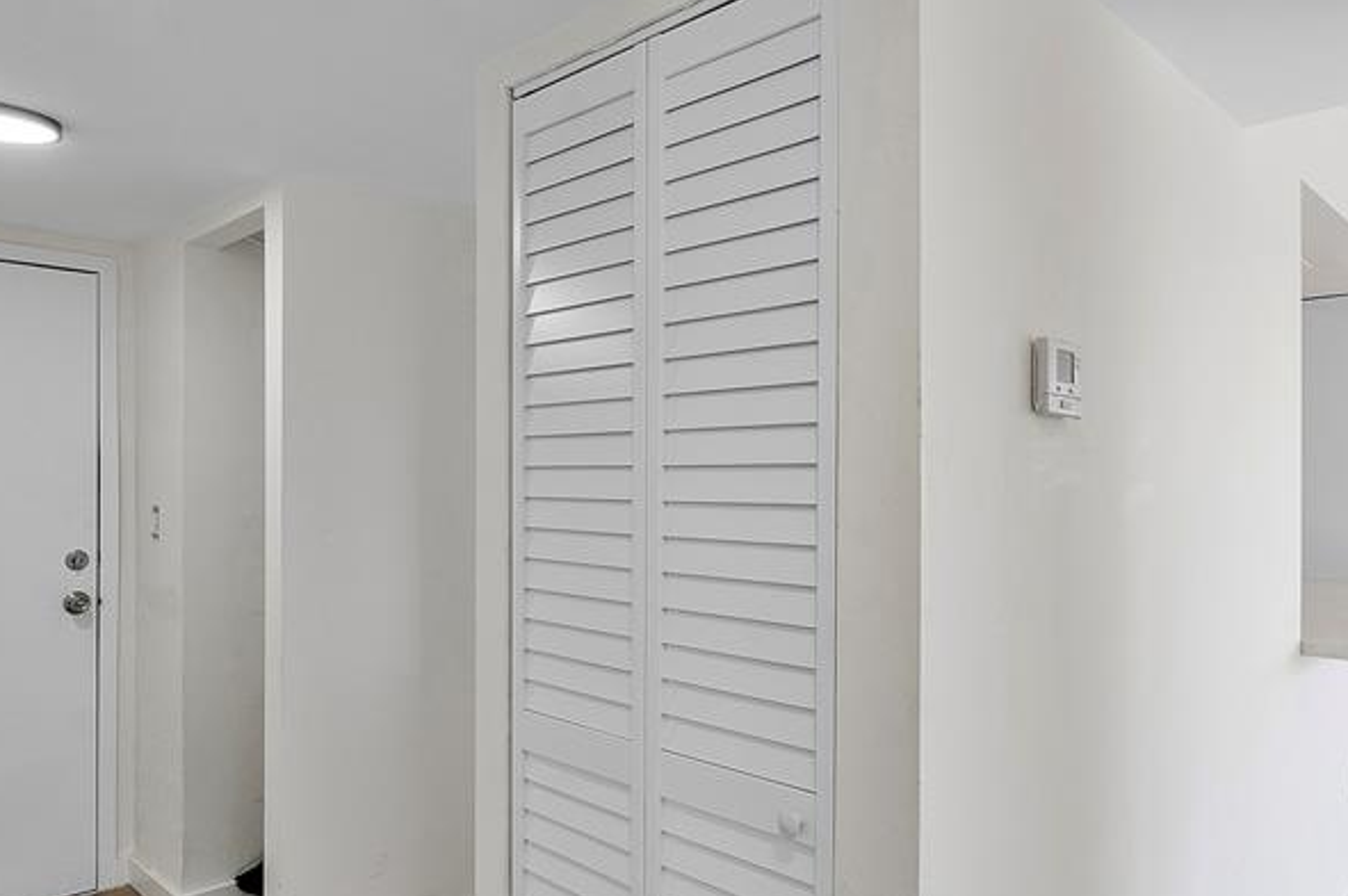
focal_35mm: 26
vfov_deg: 49.4
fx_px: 973
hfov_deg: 68.8
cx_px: 807
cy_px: 486
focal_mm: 10
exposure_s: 1/15
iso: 100
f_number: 11
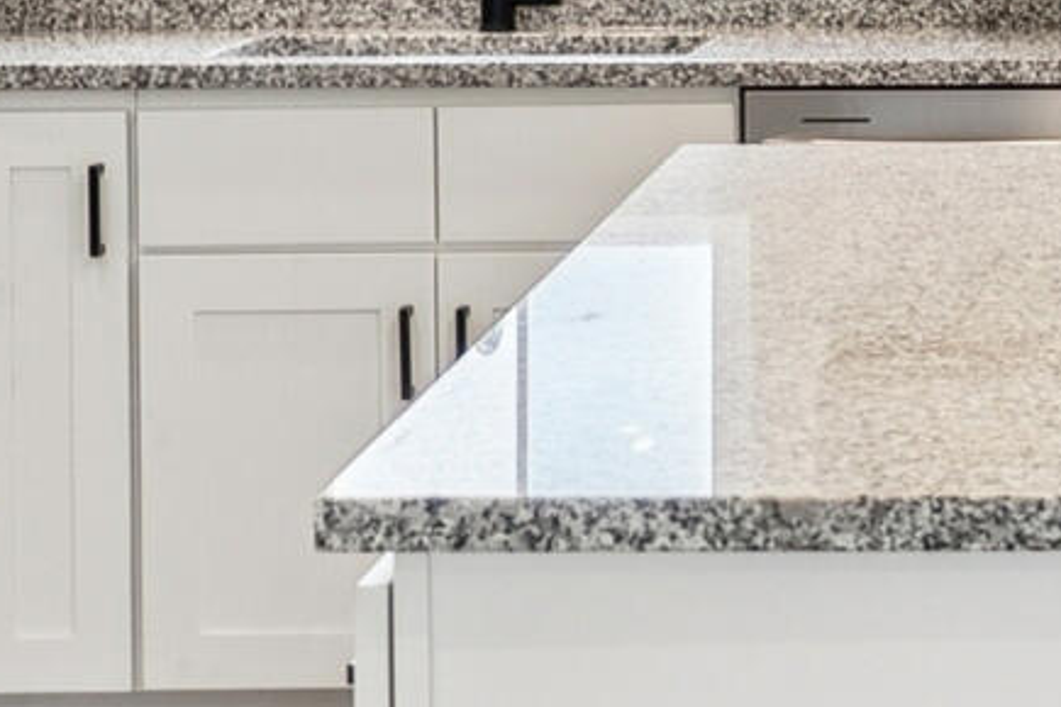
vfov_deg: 9.5
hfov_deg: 14.2
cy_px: -221
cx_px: 1107
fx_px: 4169
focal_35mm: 141
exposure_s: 1/30
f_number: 4
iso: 320
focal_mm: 20.5
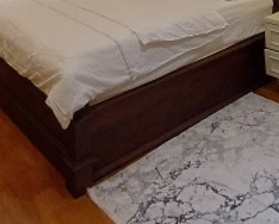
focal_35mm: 48
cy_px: -95
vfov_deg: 25.3
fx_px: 397
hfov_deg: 38.7
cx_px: 128
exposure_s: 1/33.3
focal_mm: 1.64
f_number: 2.2
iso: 200
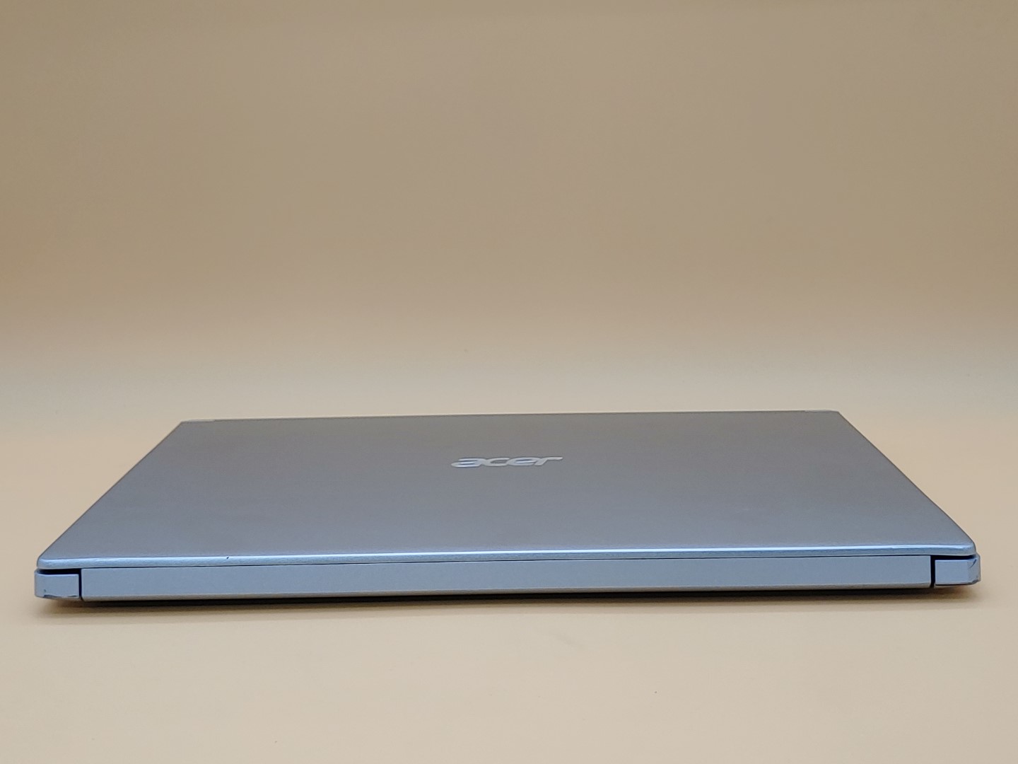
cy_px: 382
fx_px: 1353
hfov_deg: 41.2
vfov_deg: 31.5
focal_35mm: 46
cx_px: 509
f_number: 1.8
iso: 50
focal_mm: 4.36
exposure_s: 1/137
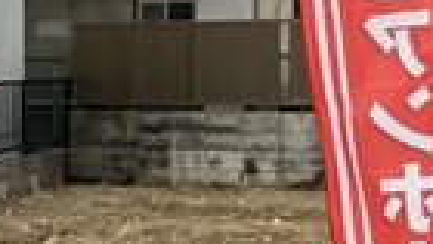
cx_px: -46
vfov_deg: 8.7
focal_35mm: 139
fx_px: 1597
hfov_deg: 15.0
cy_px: 142
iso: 20
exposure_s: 1/257
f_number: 1.8
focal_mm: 3.99
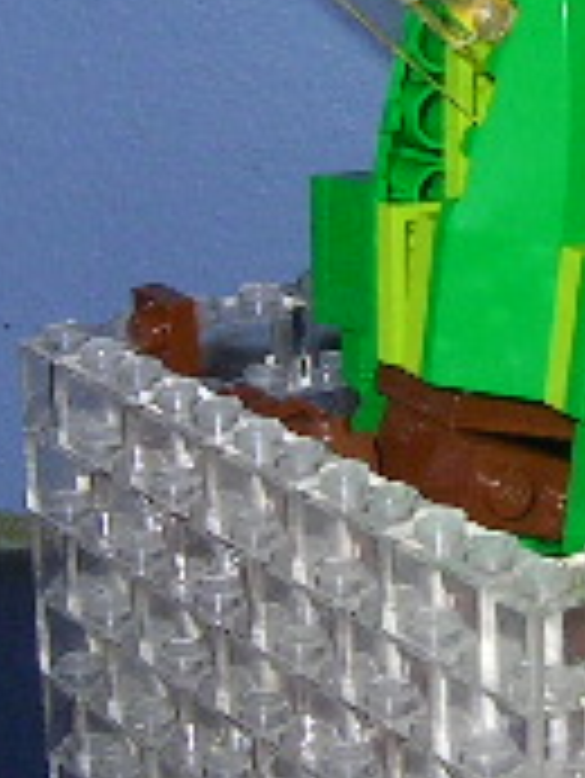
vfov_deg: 14.8
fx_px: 2993
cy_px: 360
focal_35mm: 133
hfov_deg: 11.1
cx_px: 576
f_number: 4.8
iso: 100
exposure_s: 1/30
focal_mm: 5.6
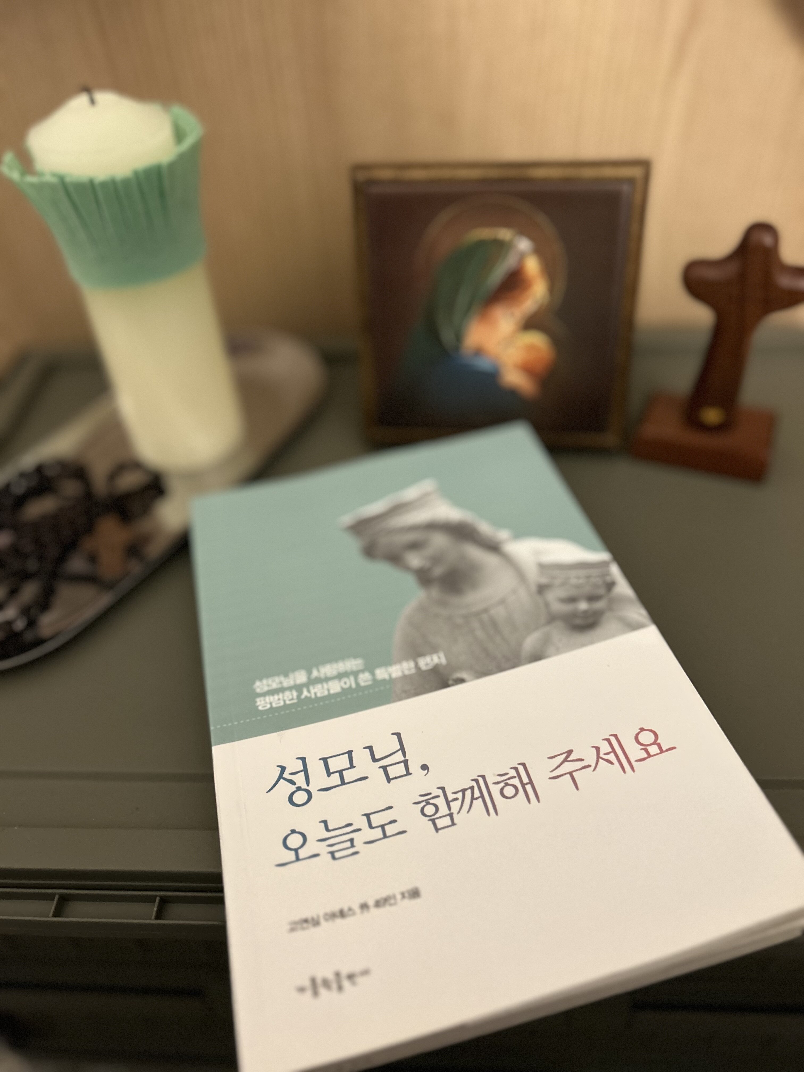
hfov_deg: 53.1
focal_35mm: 26
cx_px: 402
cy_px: 536
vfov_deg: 67.3
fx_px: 805
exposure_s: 1/30
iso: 640
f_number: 1.5
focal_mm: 5.7
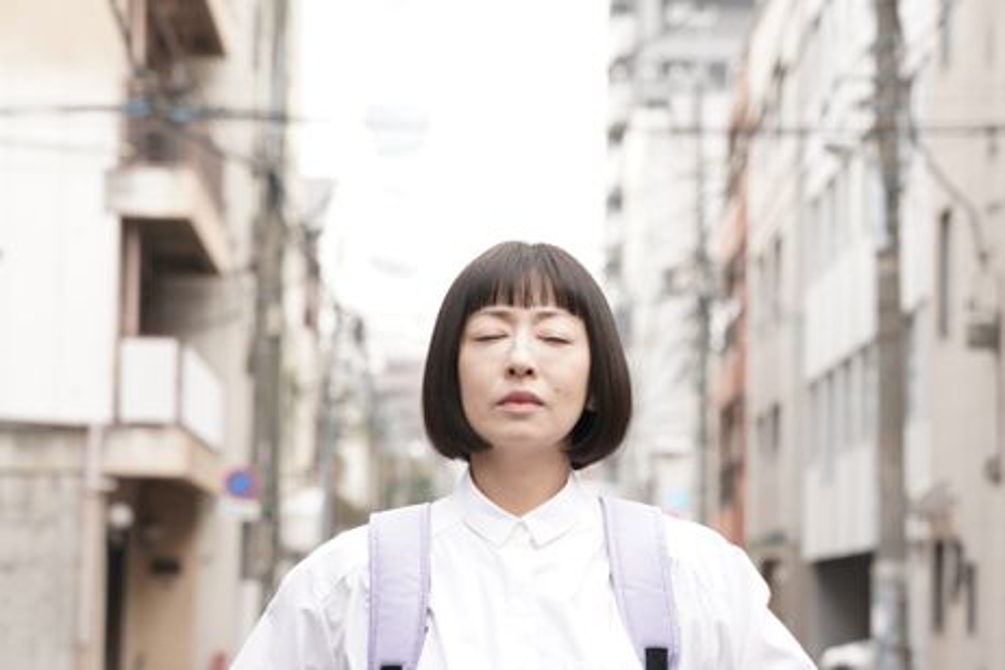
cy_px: 335
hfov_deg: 17.6
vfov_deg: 11.8
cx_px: 502
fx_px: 3238
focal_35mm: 116
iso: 640
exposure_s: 1/200
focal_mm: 116
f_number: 7.1
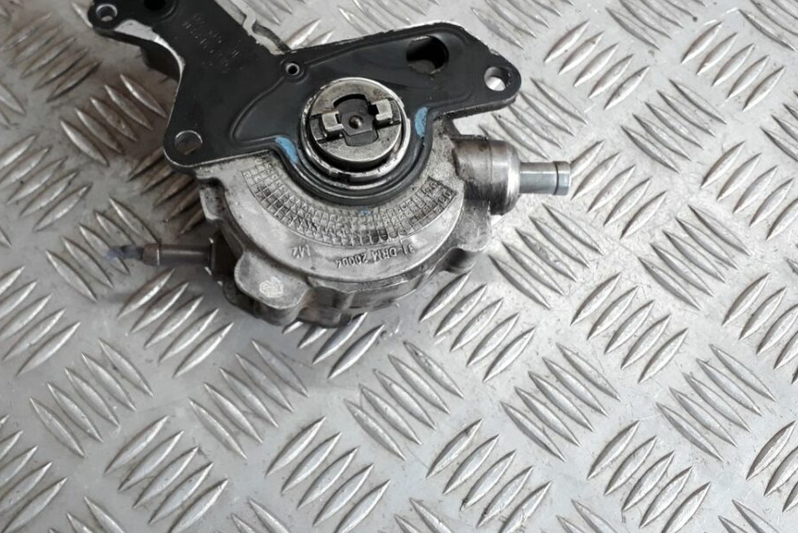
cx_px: 266
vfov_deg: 30.9
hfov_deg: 44.8
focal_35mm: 43
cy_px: 167
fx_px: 953
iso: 80
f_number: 1.9
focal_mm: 3.6
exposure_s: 1/33
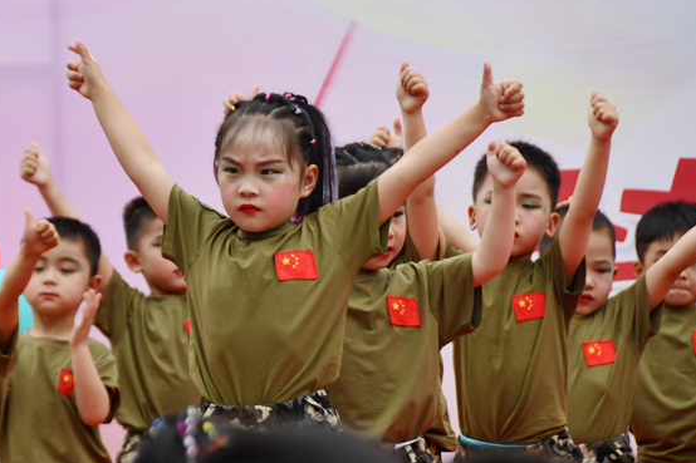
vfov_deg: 3.7
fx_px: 7112
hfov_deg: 5.6
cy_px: 228
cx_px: 273
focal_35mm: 368
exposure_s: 1/500
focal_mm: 170
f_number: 5.6
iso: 220
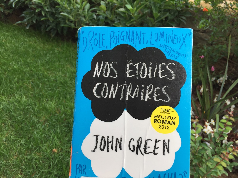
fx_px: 199
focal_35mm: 29
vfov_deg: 48.2
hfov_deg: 61.7
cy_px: 89
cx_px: 119
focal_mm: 4.15
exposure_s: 1/205
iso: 32
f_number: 2.2
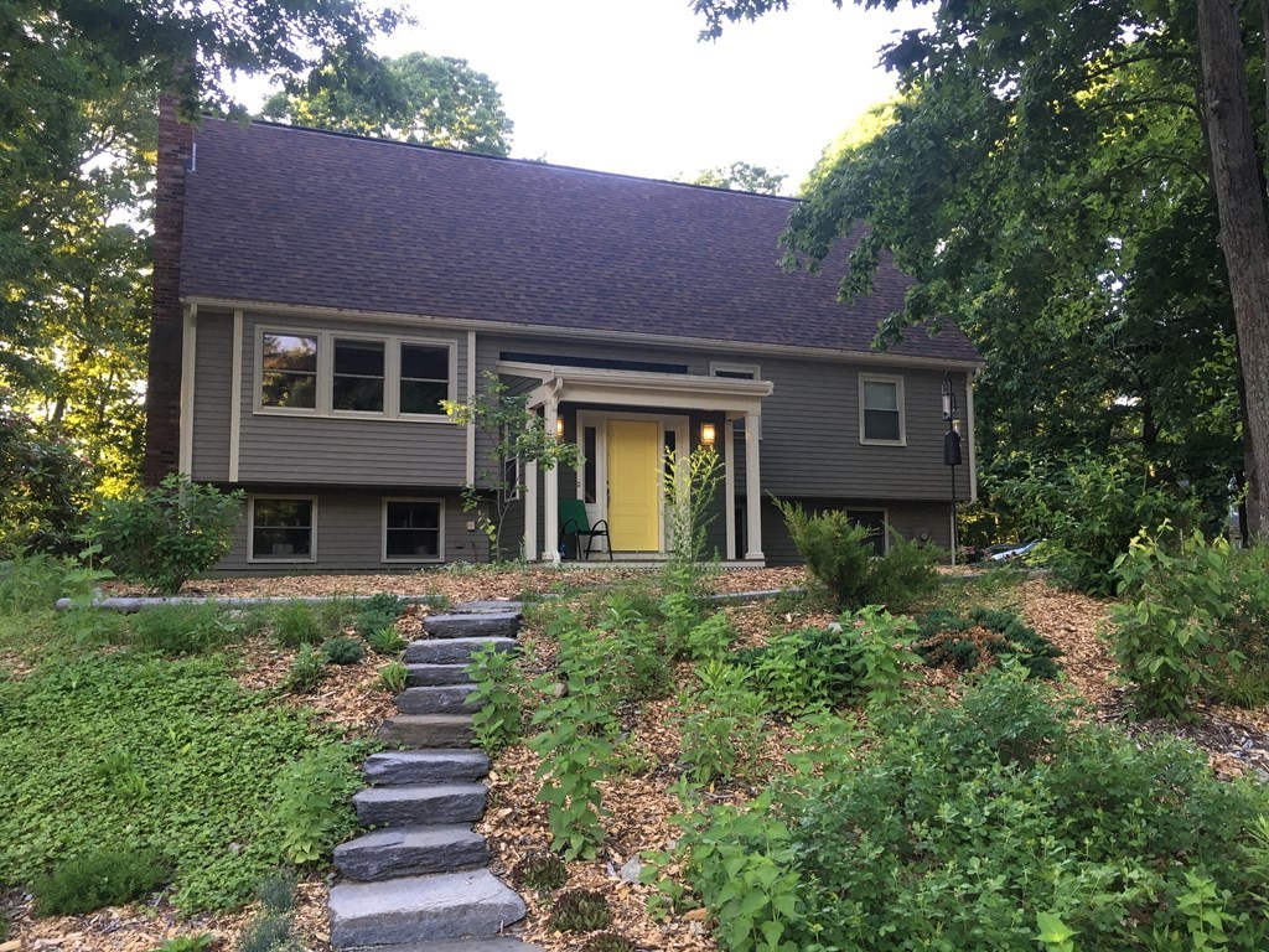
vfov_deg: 48.2
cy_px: 476
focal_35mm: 29
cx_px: 634
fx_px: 1063
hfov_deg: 61.7
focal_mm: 4.15
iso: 25
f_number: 2.2
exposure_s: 1/30
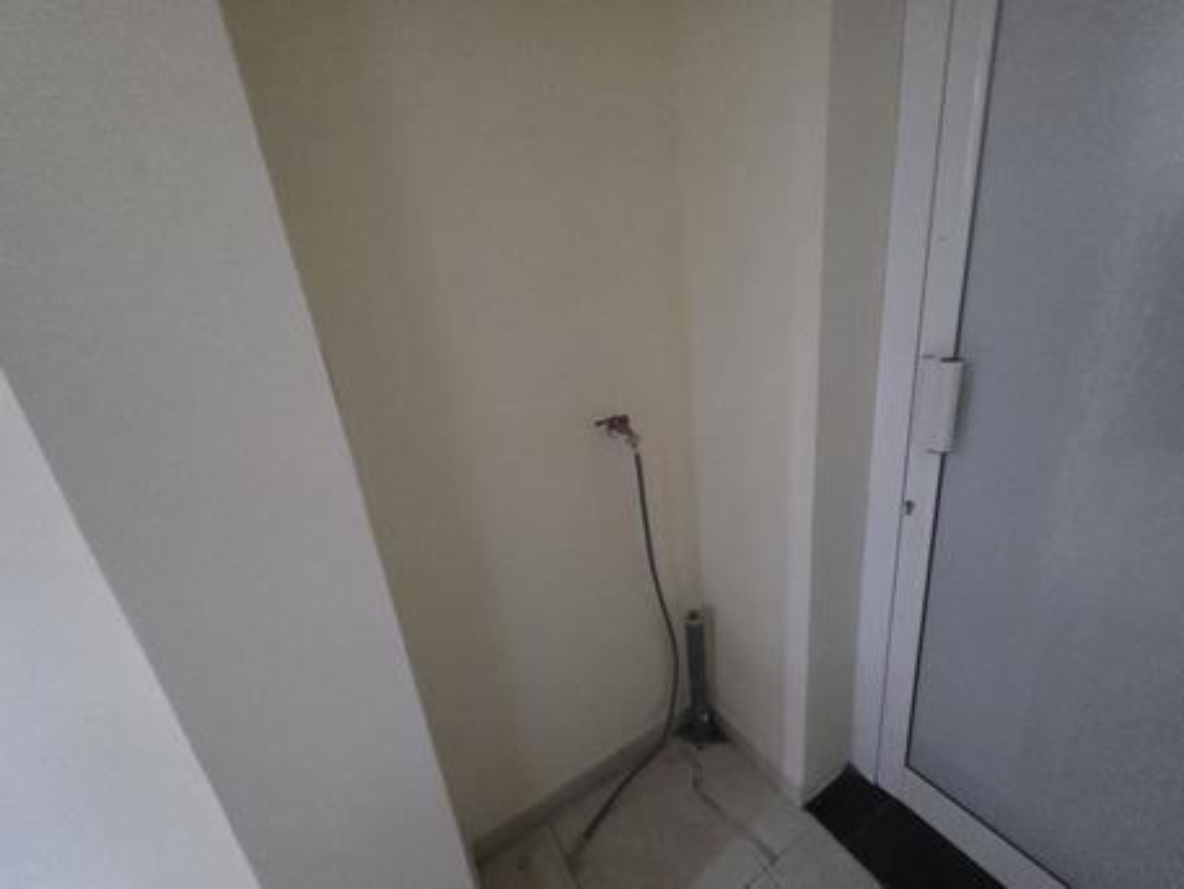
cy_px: 444
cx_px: 592
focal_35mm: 13
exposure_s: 1/50
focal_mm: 2.2
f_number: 1.9
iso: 1250
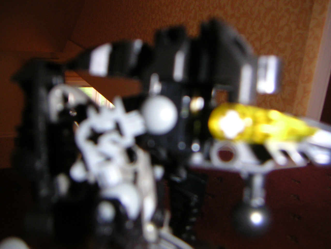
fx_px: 373
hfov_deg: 47.9
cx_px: 166
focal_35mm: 39
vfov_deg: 36.8
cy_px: 124
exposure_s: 1/45
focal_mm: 5.1
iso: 200
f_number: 2.9
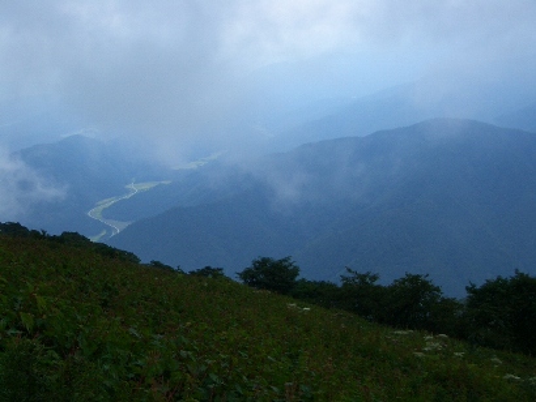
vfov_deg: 35.2
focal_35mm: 41
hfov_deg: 45.7
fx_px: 635
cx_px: 268
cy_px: 201
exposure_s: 1/160
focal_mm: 6.8
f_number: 4.6
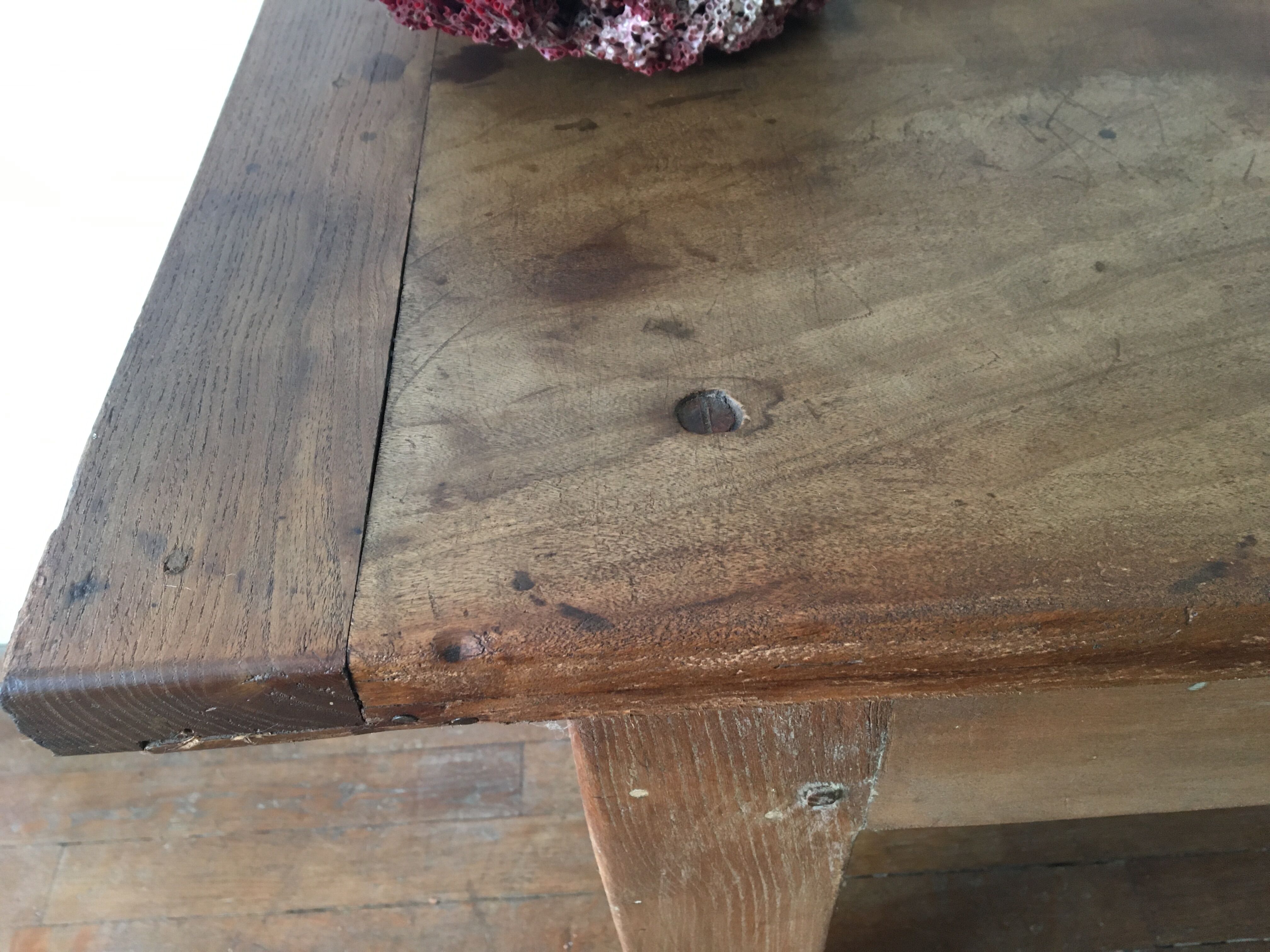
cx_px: 635
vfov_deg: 48.2
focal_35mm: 29
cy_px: 476
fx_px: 1064
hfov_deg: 61.7
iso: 160
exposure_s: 1/33
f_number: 2.2
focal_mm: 4.15
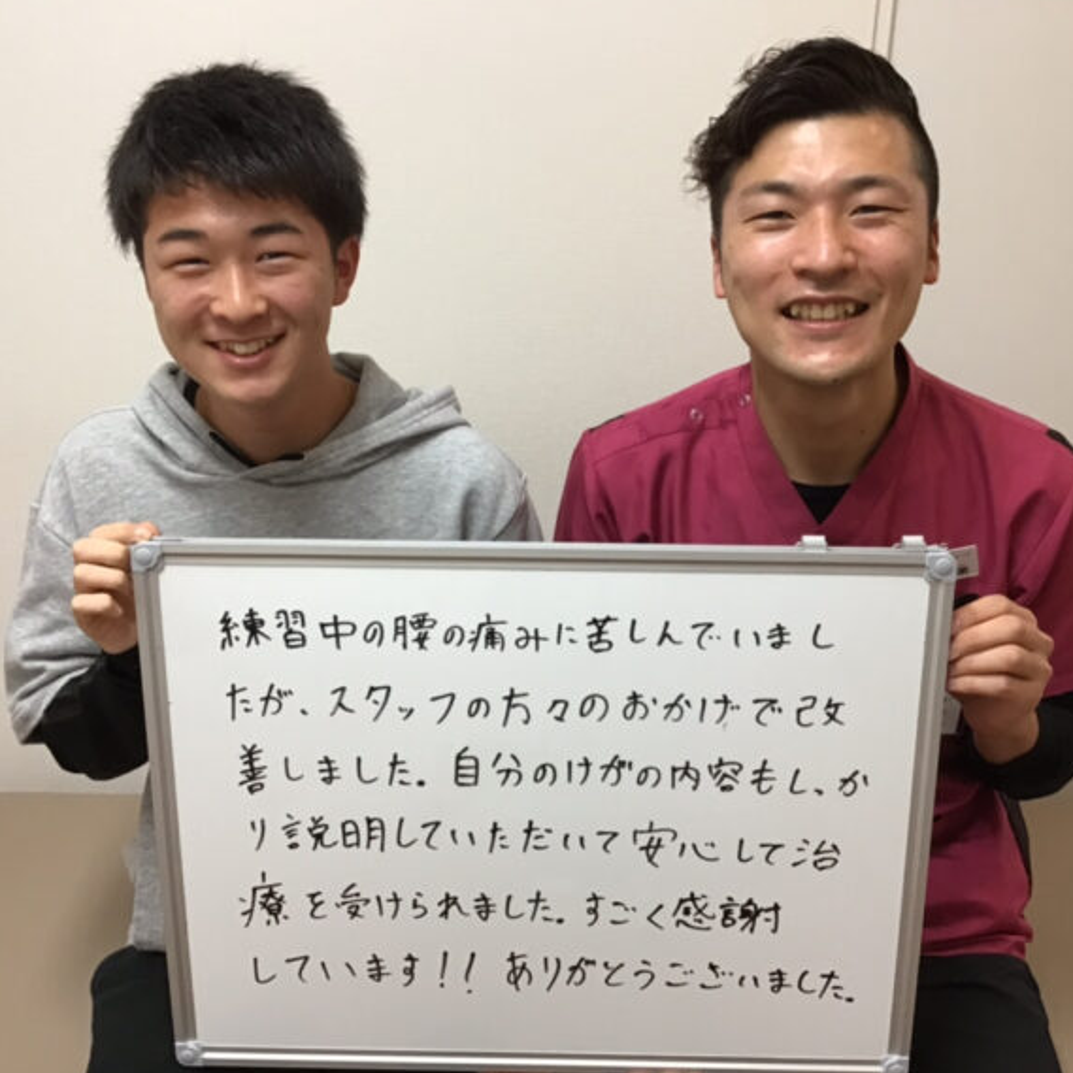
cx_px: 571
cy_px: 536
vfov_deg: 44.9
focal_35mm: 37
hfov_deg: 44.9
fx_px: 1298
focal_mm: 3.3
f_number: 2.4
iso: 64
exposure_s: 1/30
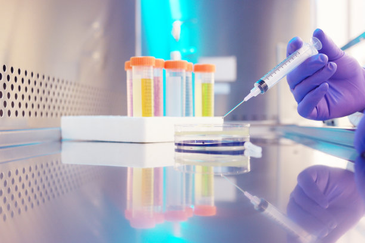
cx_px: 182
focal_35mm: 46
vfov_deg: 29.2
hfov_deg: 42.7
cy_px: 122
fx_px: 466
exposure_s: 1/50
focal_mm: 30
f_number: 2.5
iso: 800
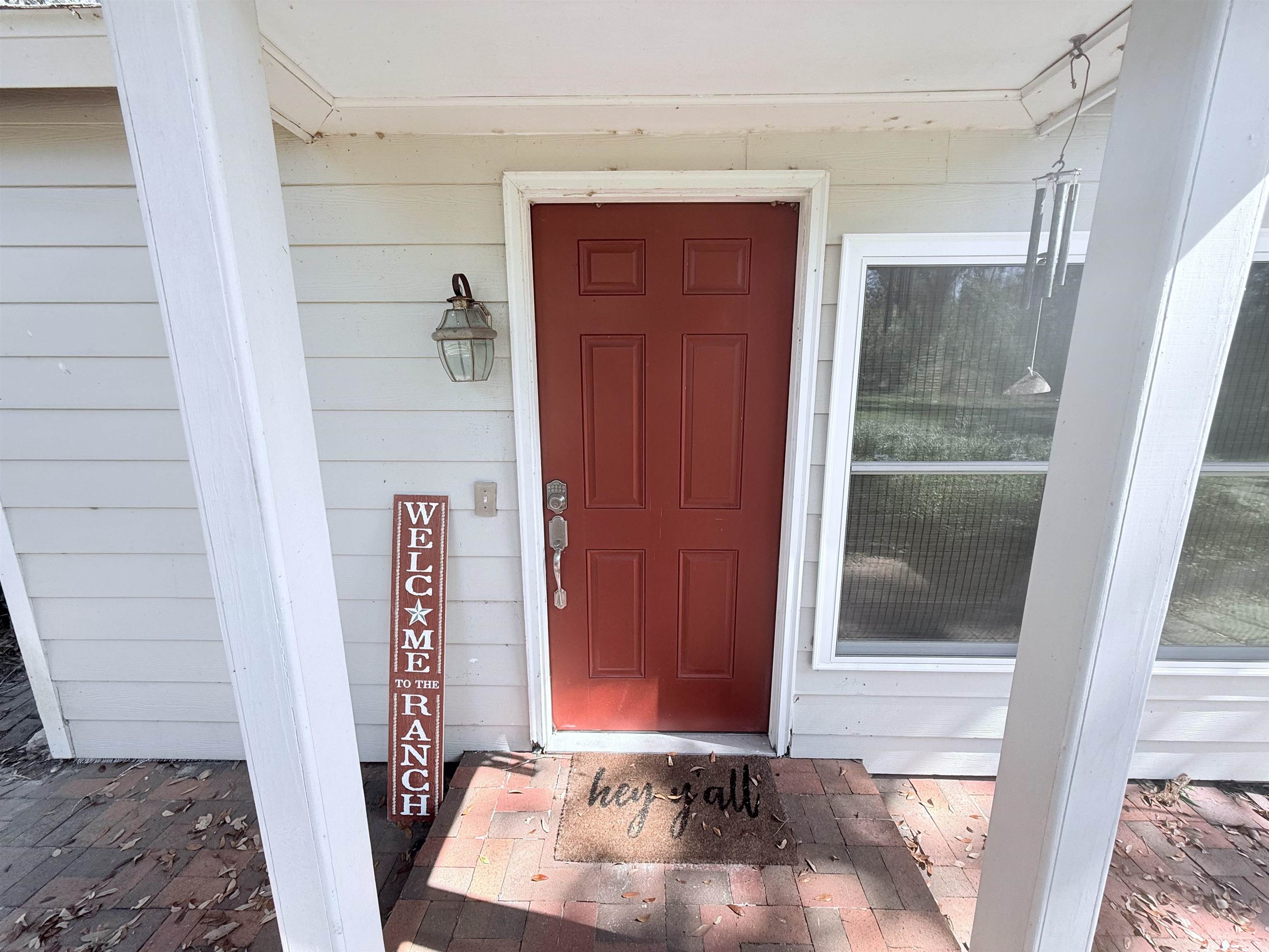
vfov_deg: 85.7
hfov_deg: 102.1
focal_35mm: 14
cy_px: 476
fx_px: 513
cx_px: 634
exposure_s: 1/134
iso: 50
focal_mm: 2.22
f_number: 2.2
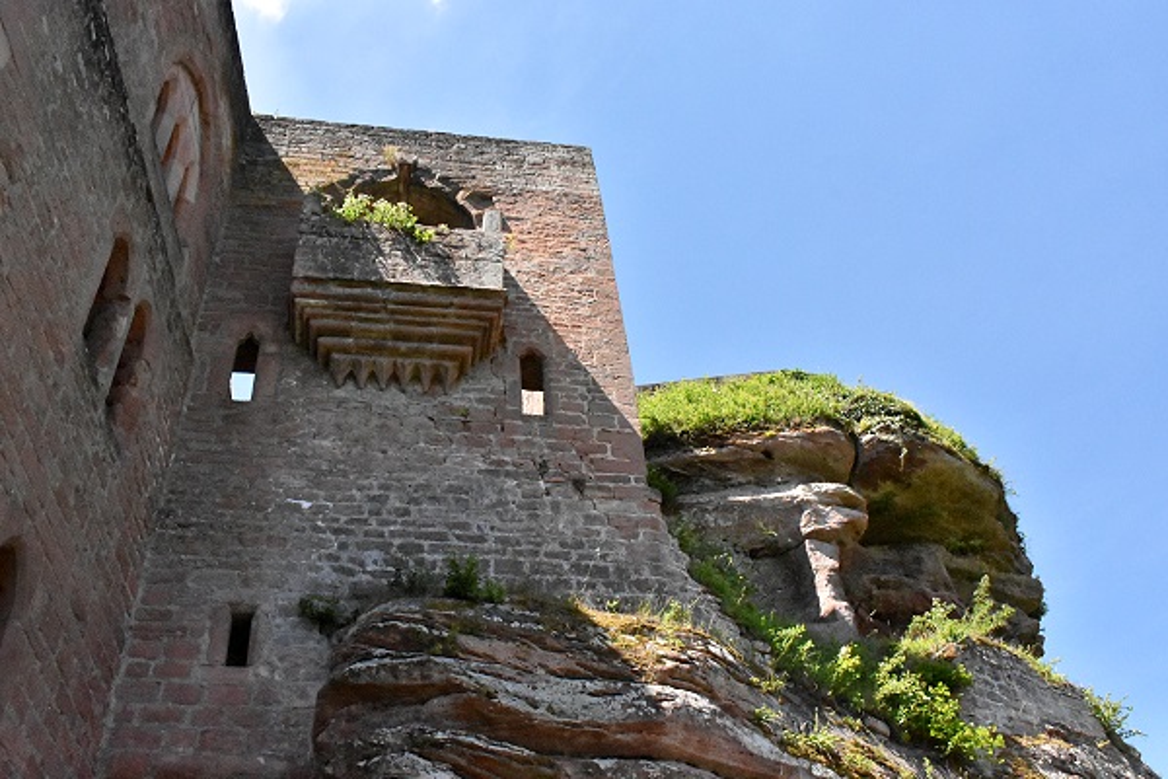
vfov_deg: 38.4
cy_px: 390
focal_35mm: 34
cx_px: 584
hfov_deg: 55.1
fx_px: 1119
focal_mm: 23
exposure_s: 1/8000
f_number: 11
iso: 7200
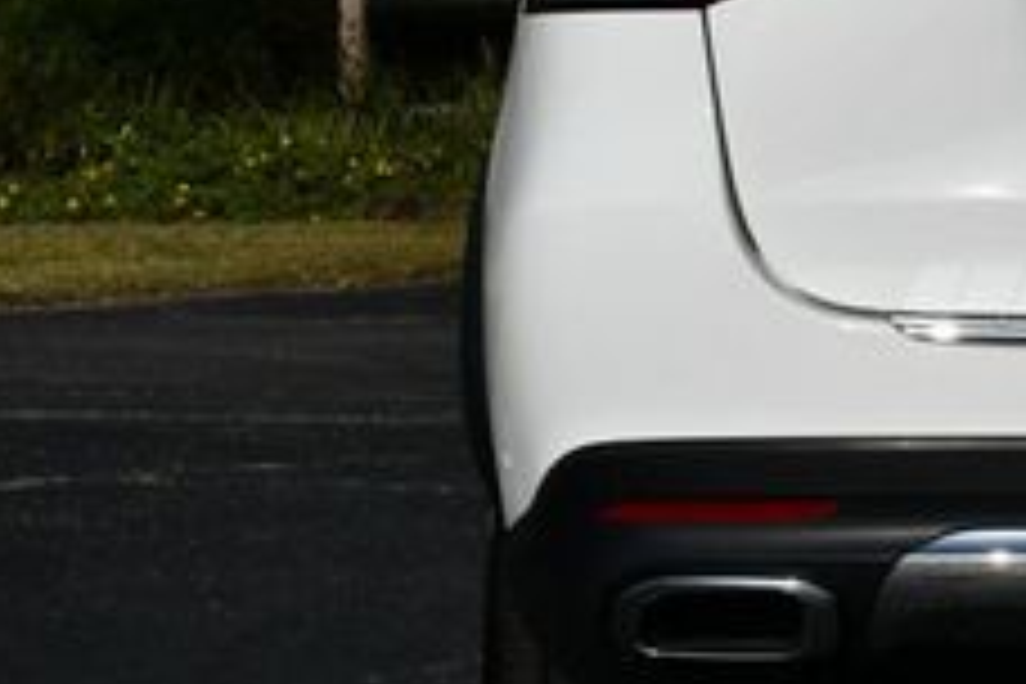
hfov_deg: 10.5
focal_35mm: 191
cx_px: 1341
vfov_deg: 7.2
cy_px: 63
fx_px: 5443
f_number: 11
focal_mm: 34
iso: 100
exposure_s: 1/500
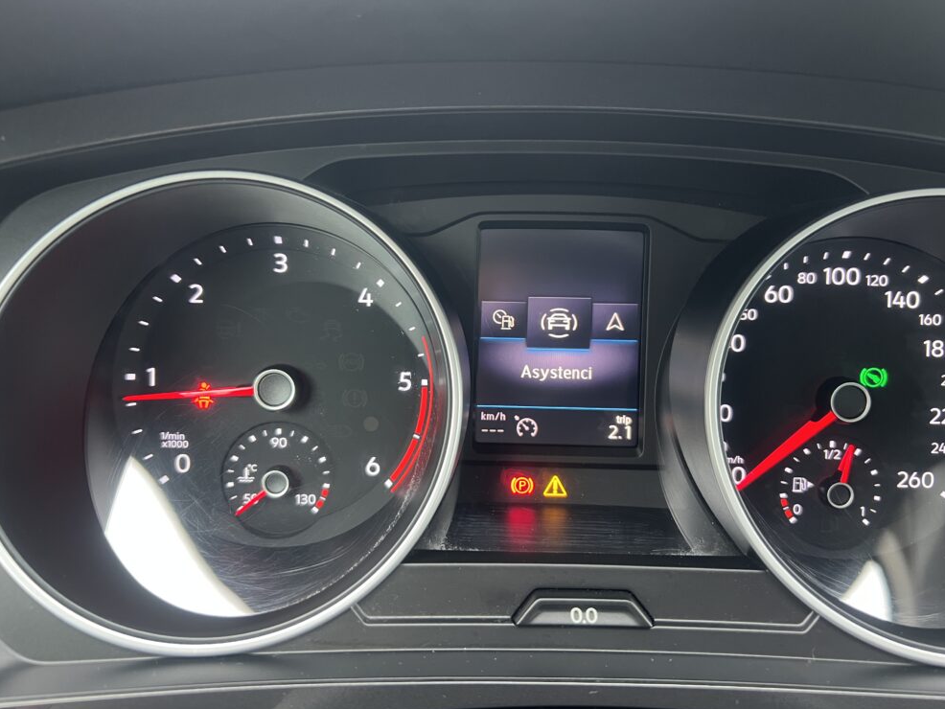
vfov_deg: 51.4
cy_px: 360
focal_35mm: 27
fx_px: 737
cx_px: 458
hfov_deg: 65.3
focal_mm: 5.7
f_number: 1.5
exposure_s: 1/56
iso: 250
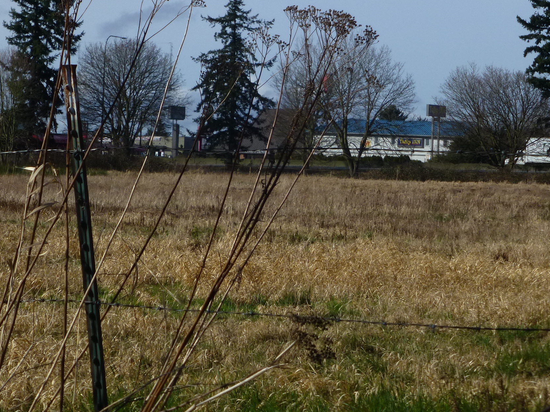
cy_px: 101
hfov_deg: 12.6
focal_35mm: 157
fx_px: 2494
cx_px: 254
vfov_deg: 9.4
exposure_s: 1/800
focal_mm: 18.2
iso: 100
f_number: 5.3
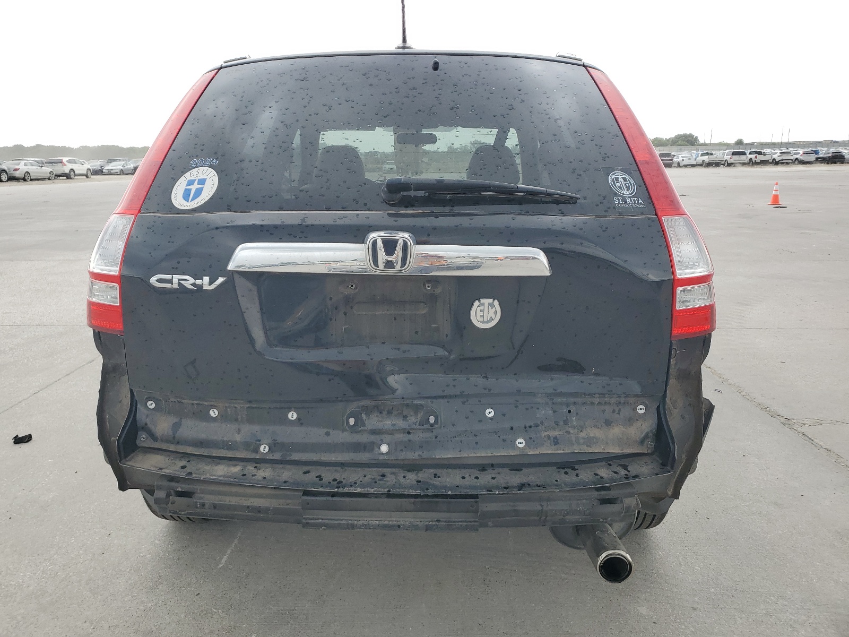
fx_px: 638
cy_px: 318
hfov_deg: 67.3
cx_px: 424
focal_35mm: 26
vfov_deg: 53.1
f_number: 1.5
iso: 50
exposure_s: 1/625
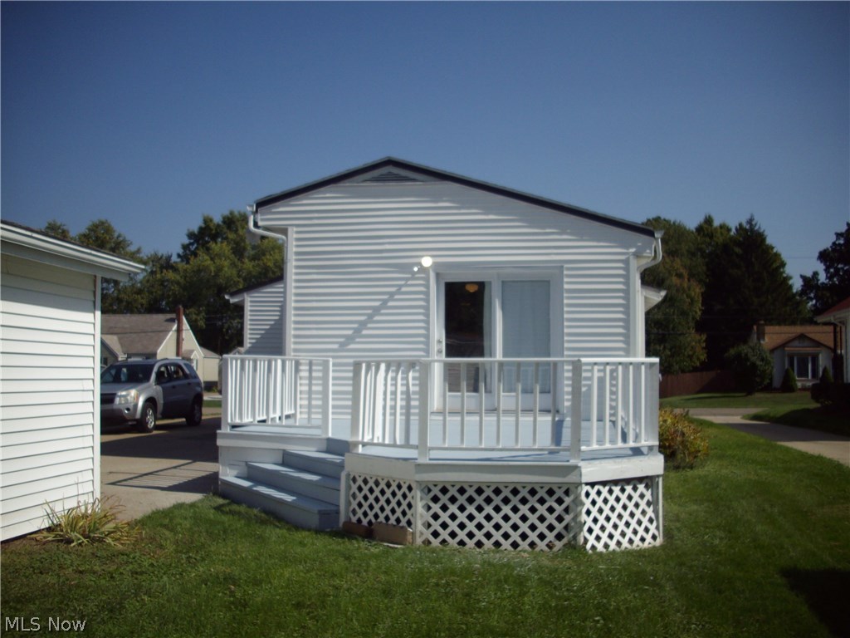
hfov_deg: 50.1
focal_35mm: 37
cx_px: 425
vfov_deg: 38.7
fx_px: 909
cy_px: 319
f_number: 5.6
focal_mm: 6.2
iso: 80
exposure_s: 1/640
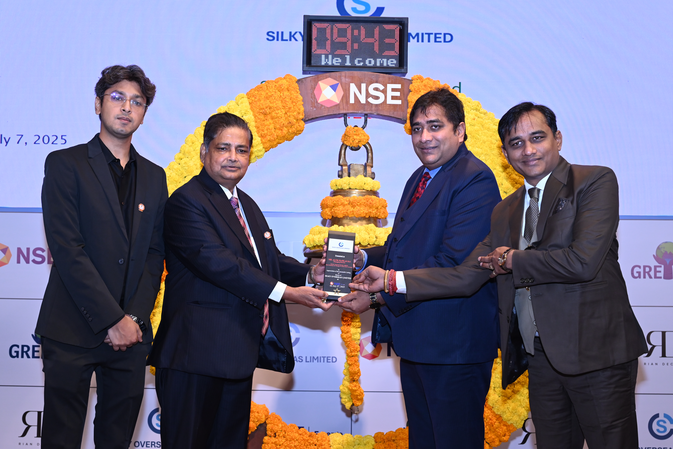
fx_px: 916
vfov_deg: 27.5
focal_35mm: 49
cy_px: 224
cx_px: 336
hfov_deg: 40.3
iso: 1250
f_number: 5.6
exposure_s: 1/125
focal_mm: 49
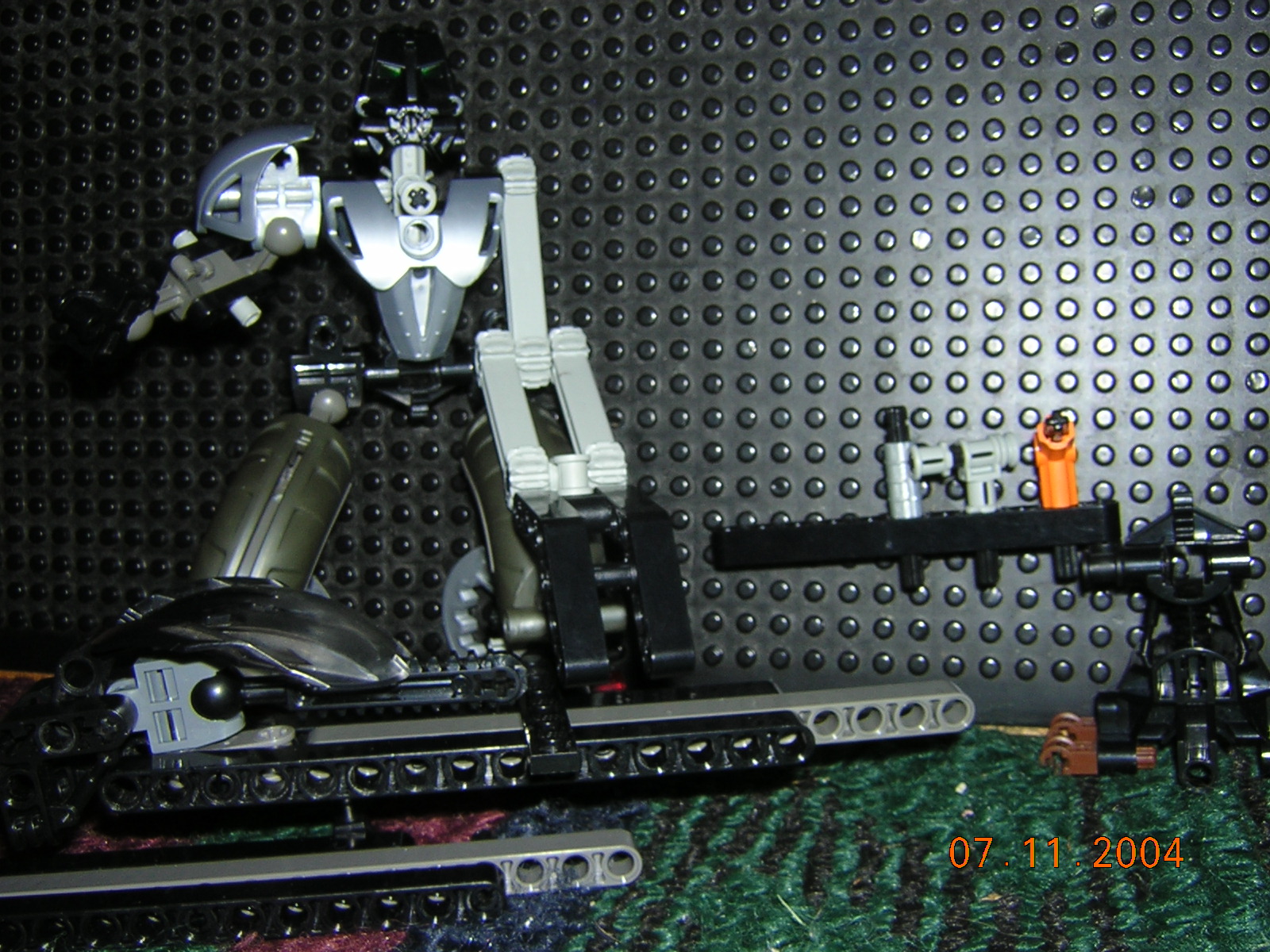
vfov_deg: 39.7
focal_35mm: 36
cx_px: 635
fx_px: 1321
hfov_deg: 51.4
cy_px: 476
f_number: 5.2
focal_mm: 4.7
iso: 100
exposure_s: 1/60.1
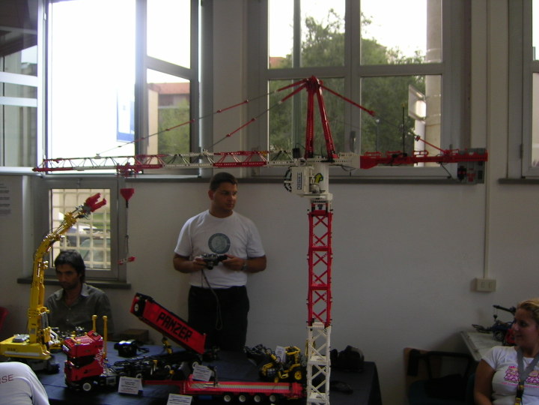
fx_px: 561
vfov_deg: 39.7
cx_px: 270
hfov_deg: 51.4
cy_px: 202
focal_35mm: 36
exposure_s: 1/96.2
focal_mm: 5.6
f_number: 2.8
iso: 50
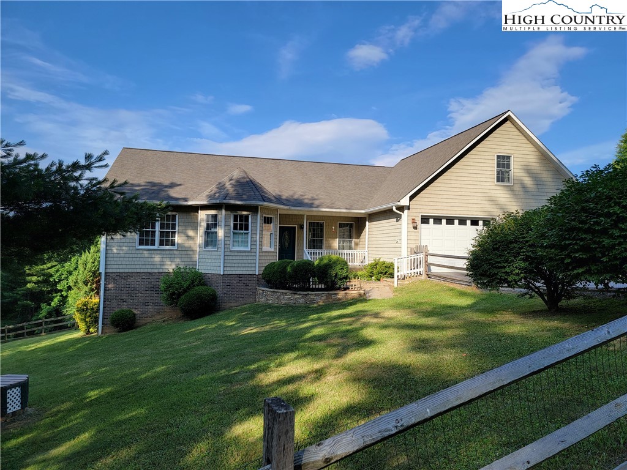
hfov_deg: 71.6
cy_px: 235
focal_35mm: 24
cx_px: 314
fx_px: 435
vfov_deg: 56.8
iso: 16
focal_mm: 6.7
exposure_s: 1/457
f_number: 1.8
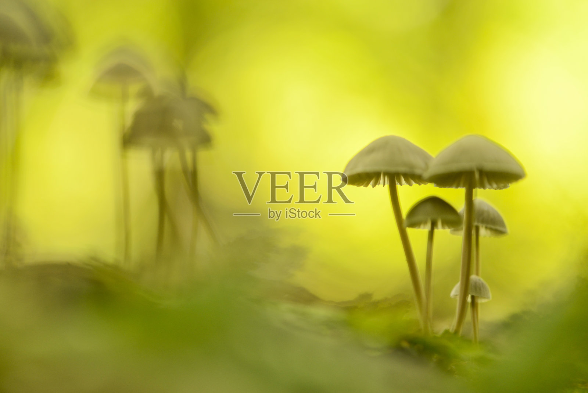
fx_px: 1716
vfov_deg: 13.1
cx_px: 294
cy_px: 196
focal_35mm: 105
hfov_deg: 19.4
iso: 640
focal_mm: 105
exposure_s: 1/160
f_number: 5
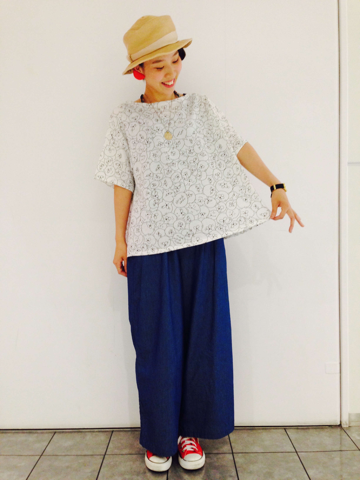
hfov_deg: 42.9
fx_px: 458
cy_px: 240
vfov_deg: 55.4
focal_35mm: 33
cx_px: 180
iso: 125
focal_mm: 4.12
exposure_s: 1/20
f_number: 2.4
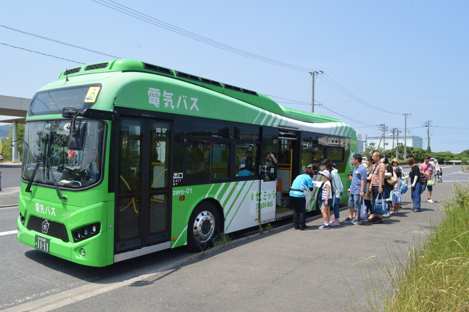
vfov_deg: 47.8
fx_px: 351
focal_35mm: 27
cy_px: 156
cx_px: 234
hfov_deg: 67.4
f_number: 11
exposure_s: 1/500
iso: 800
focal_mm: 18
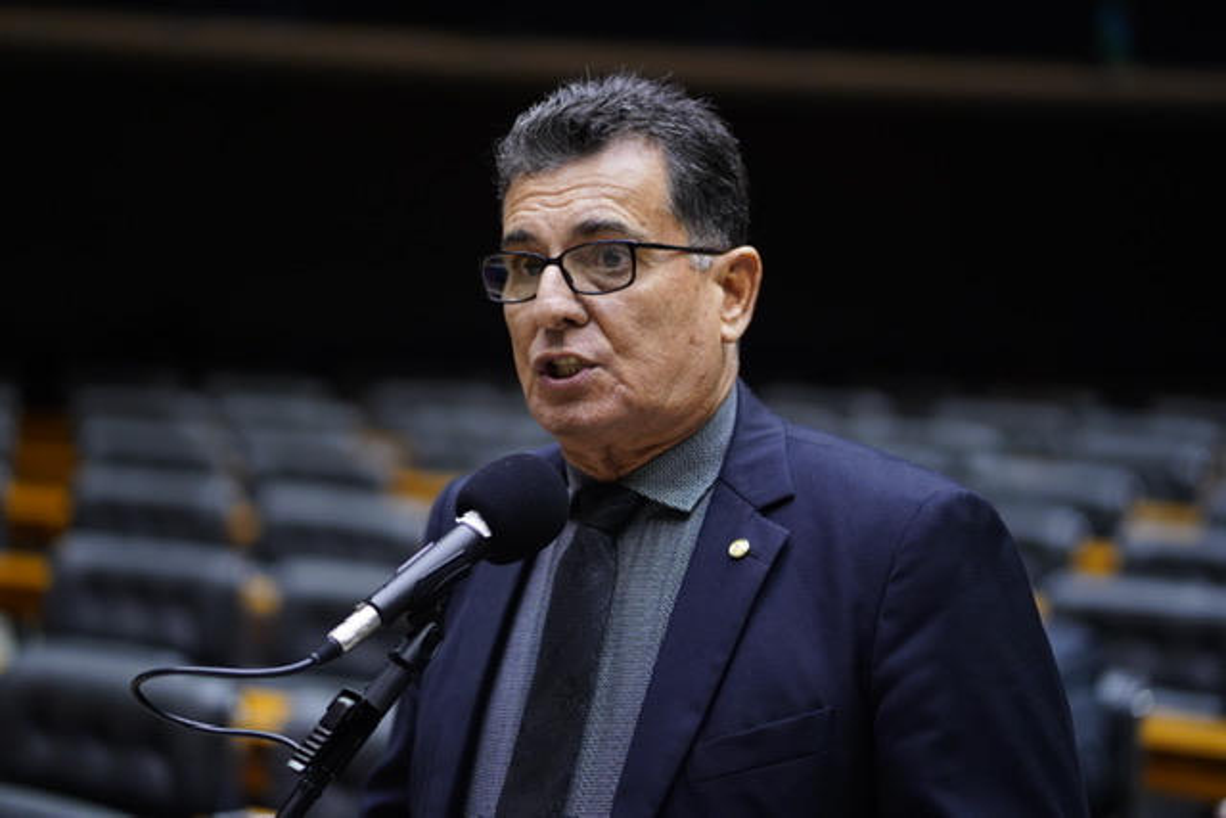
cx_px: 613
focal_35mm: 85
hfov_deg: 23.9
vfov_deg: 16.1
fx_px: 2895
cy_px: 409
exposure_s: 1/250
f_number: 1.8
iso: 2000
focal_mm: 85
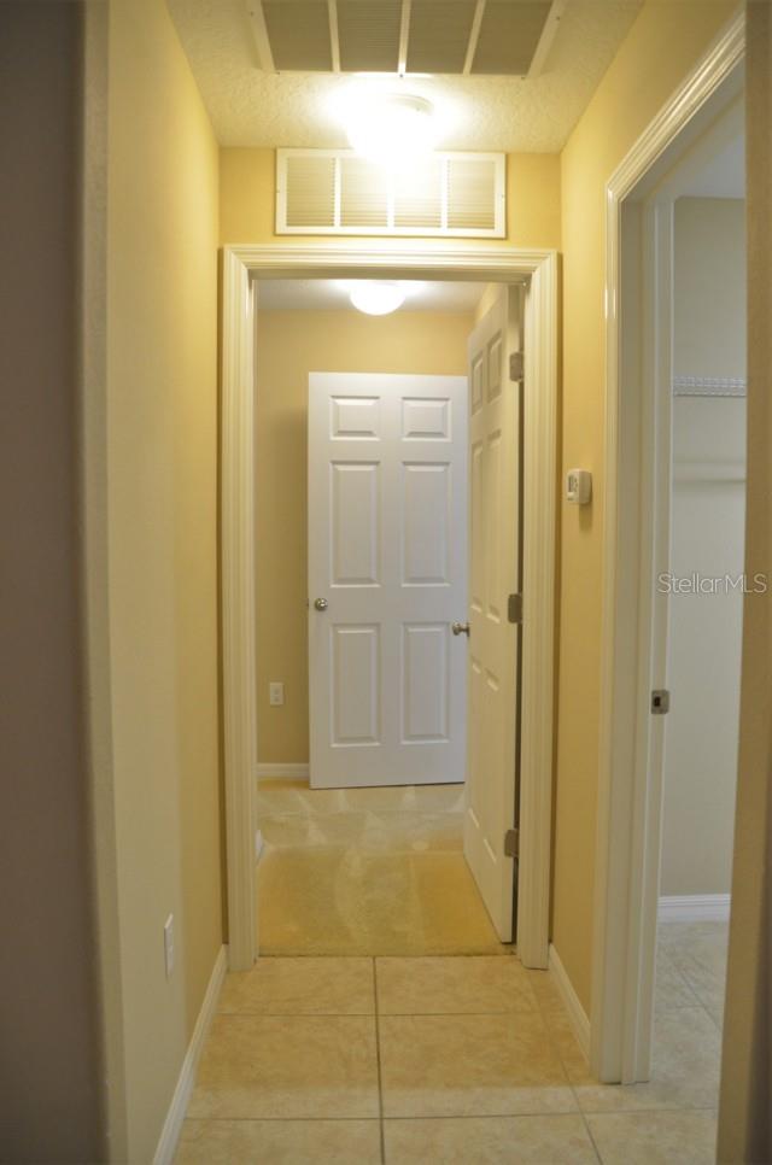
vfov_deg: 67.5
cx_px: 386
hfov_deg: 47.7
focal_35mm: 27
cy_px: 582
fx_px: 872
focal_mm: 18
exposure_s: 1/60
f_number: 4
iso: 720
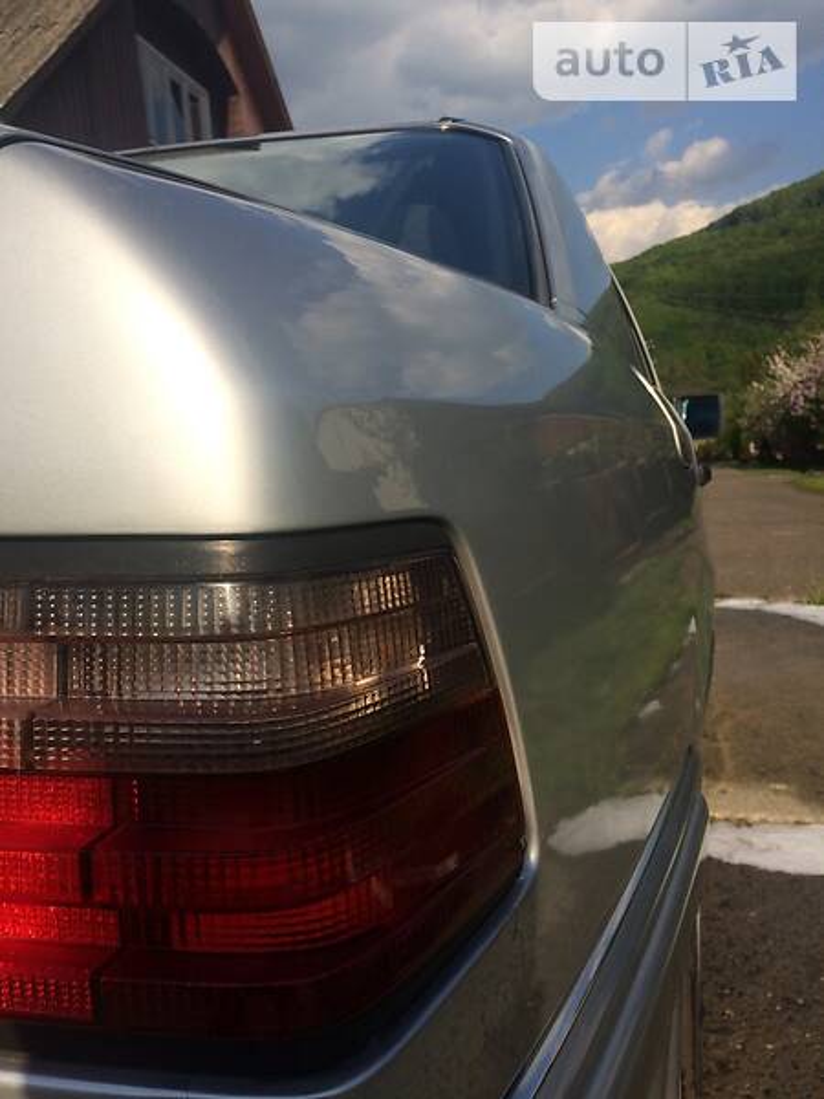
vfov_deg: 61.7
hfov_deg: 48.2
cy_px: 550
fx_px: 920
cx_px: 412
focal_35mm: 29
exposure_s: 1/2740
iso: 32
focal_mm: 4.2
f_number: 2.2
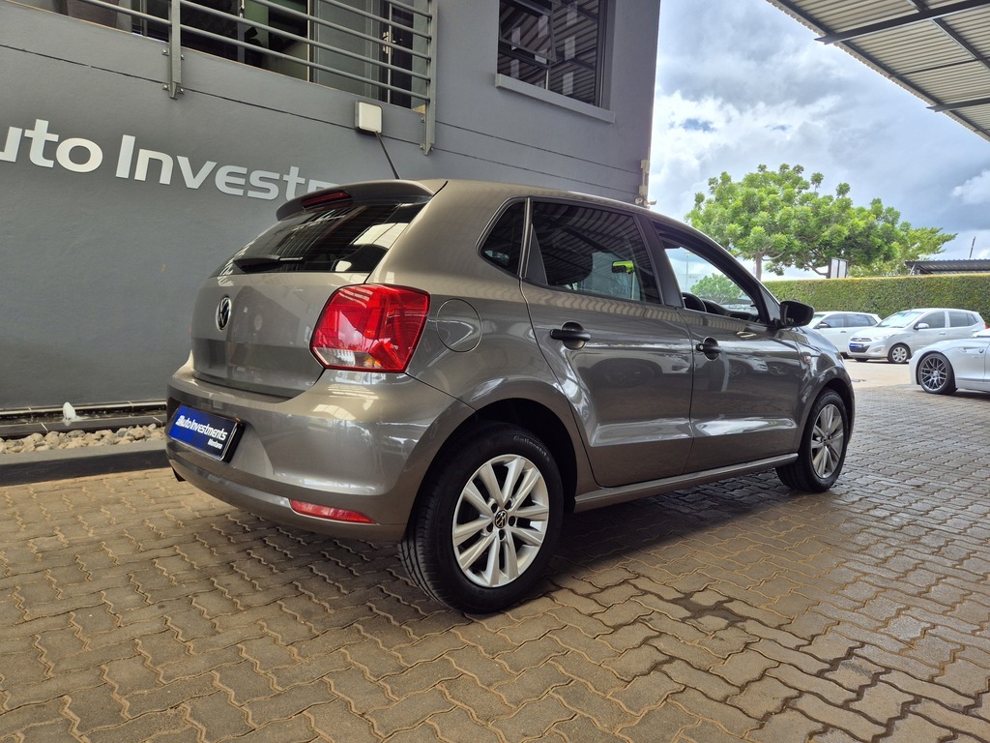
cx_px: 495
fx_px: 658
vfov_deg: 58.9
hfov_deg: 73.9
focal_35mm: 23
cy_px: 372
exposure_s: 1/483
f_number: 1.8
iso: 25
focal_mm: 5.4
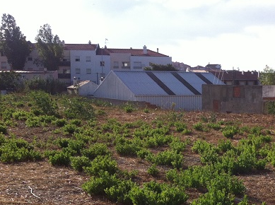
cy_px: 150
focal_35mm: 72
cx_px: 240
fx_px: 571
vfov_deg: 20.2
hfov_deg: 26.3
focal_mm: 3.85
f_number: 2.8
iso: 80
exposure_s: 1/1371
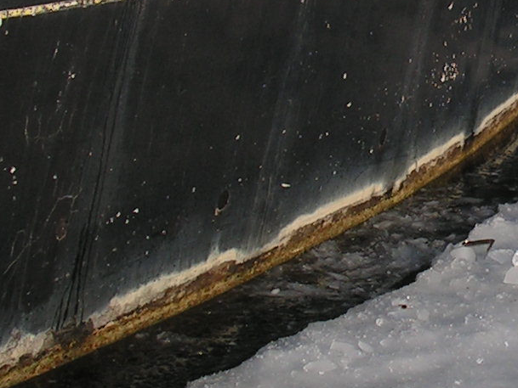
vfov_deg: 12.2
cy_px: 166
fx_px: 1811
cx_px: 524
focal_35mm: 121
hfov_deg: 15.9
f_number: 4.8
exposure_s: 1/800
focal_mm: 6
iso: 64
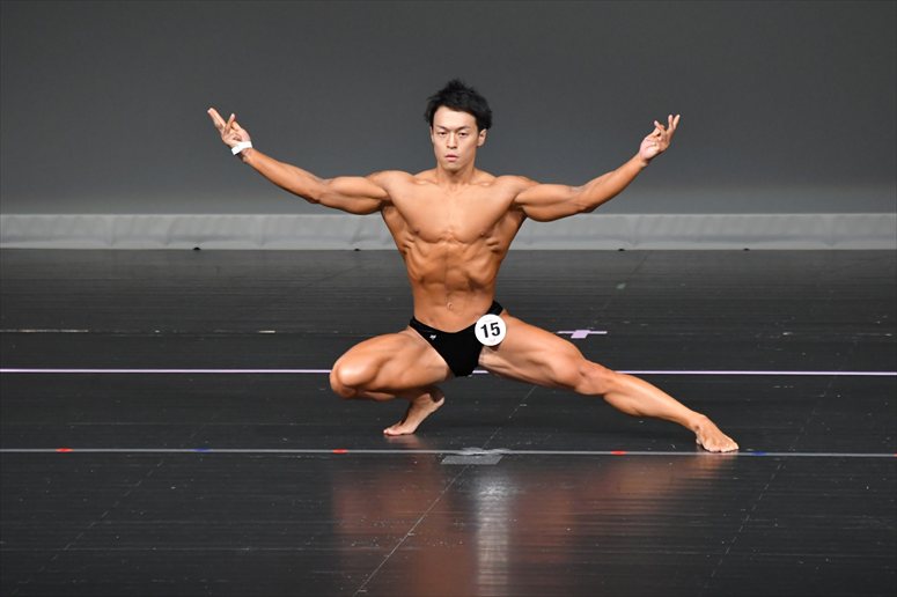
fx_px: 9339
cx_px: 448
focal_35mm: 375
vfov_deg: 3.7
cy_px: 298
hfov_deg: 5.5
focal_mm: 250
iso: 4000
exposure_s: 1/400
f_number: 5.6
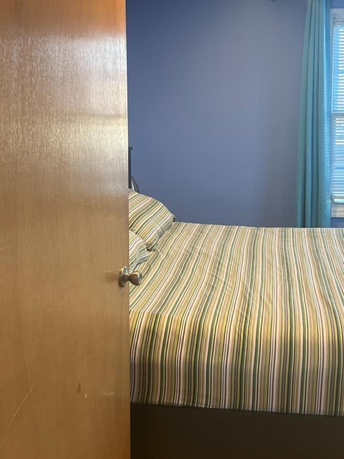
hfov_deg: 29.1
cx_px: 184
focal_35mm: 50
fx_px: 663
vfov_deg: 37.8
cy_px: 159
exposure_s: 1/60
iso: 160
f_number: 1.5
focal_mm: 5.7
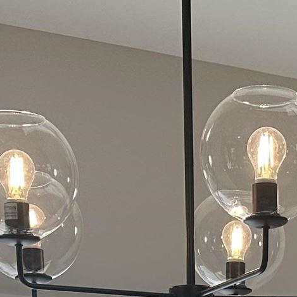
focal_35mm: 139
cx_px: 263
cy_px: 638
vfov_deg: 11.1
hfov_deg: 12.5
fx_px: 1349
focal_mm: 6.86
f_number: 1.78
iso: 80
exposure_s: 1/1304
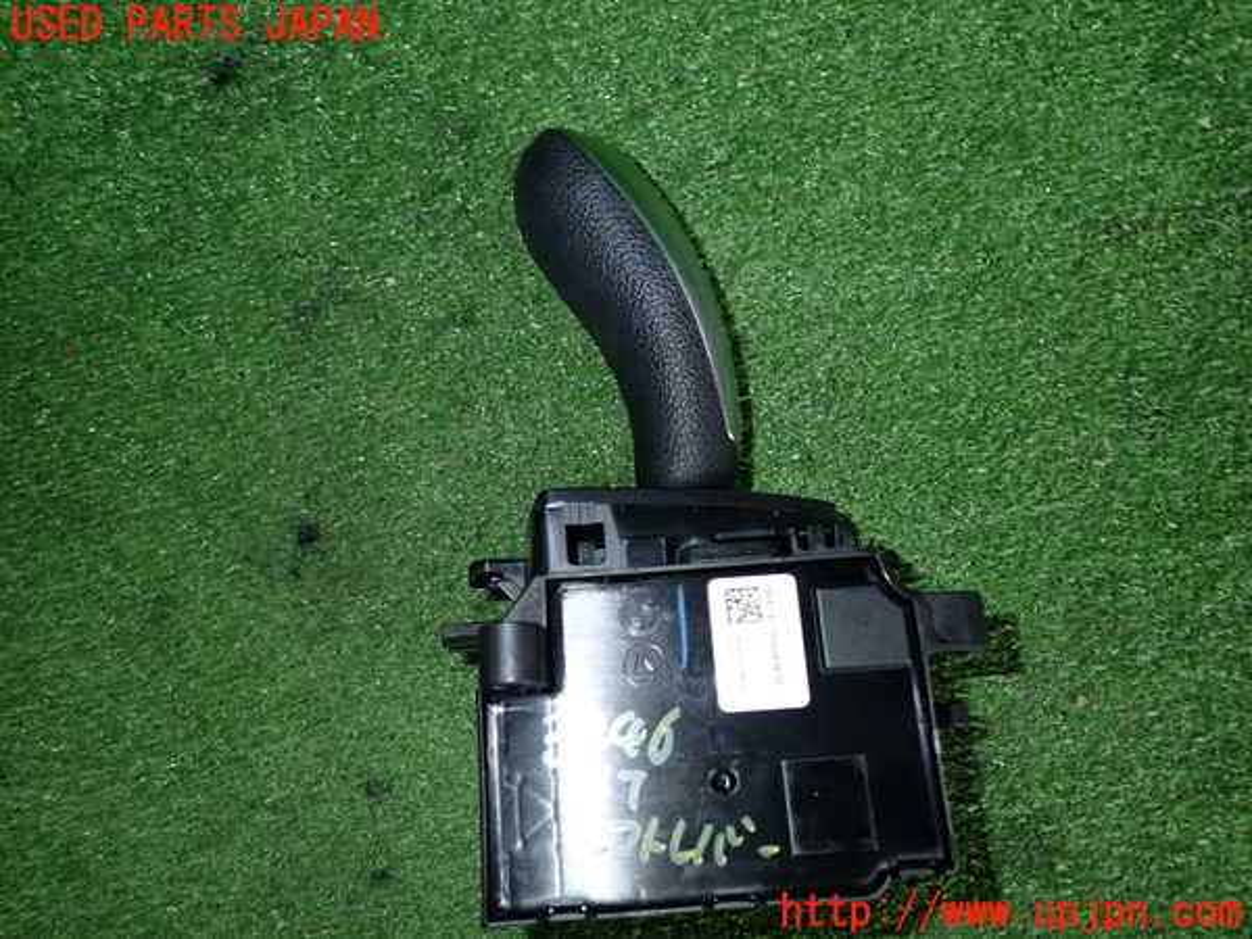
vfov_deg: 49.7
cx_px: 626
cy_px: 470
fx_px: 1013
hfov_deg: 63.4
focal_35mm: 28
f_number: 6.3
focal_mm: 5.05
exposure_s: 1/30
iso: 250
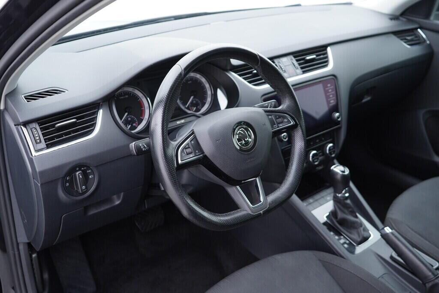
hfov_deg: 53.1
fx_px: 439
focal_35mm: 36
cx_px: 220
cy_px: 146
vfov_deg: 36.9
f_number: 2.8
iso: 250
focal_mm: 24
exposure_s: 1/40
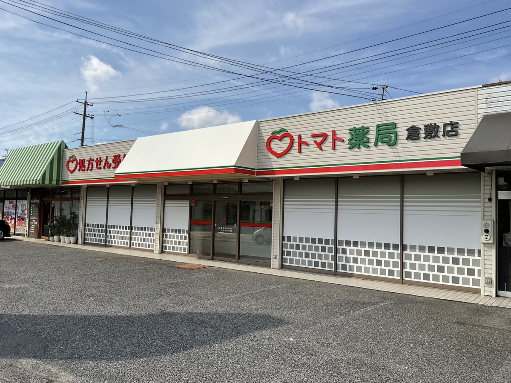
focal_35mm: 29
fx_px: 428
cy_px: 192
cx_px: 256
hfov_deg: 61.7
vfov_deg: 48.2
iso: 16
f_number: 1.8
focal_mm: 3
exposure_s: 1/2538
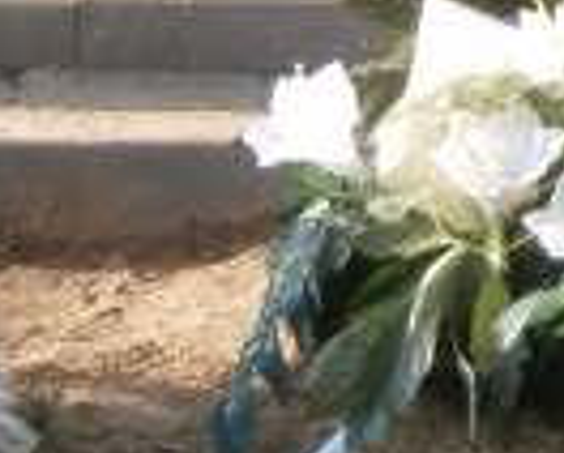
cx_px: 709
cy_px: -38
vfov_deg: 5.7
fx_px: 4497
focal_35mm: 269
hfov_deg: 7.1
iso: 100
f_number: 4.5
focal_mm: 10.11
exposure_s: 1/160
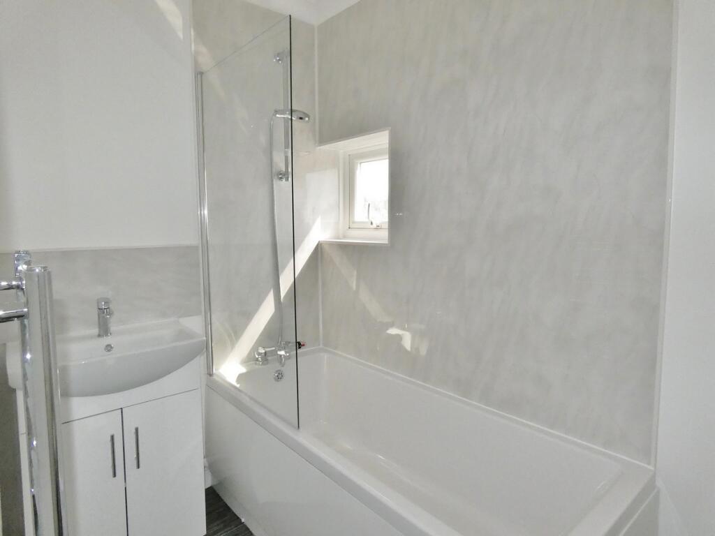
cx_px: 358
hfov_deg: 81.7
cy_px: 268
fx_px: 413
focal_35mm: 20
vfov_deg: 66.0
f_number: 4.5
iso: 800
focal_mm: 3.6
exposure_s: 1/800
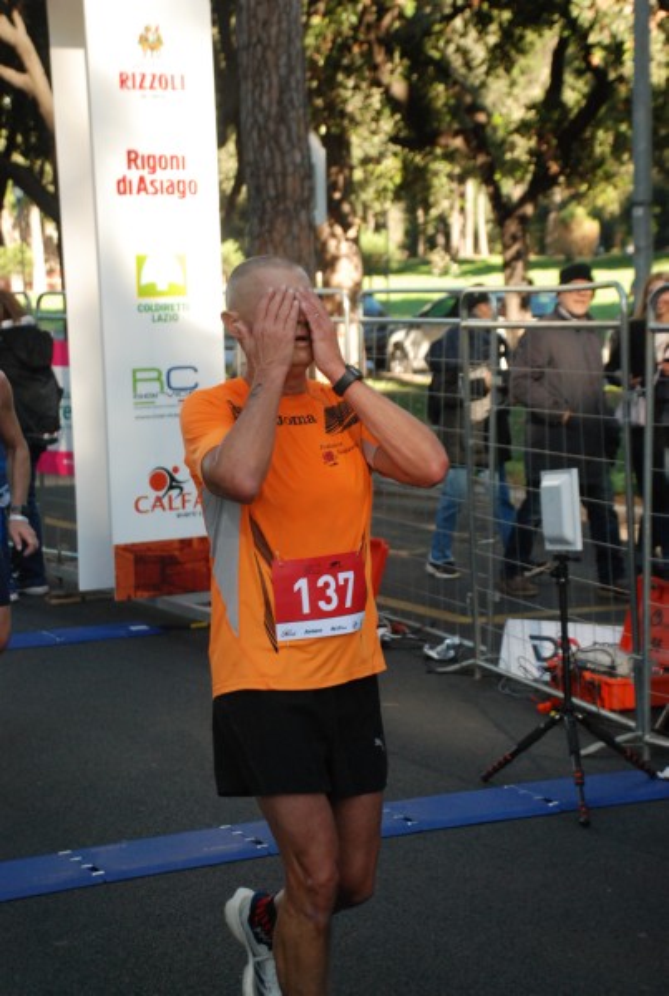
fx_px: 2163
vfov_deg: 25.9
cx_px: 334
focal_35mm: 78
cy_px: 498
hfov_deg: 17.6
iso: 1000
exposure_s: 1/500
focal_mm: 52
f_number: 5
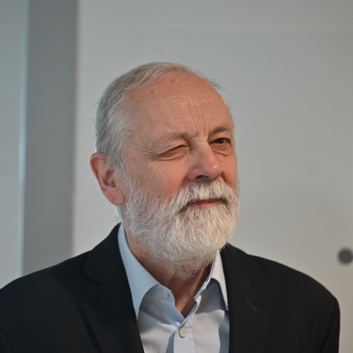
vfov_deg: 7.6
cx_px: 161
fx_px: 2654
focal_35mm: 230
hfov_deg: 7.6
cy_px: 177
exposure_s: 1/320
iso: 1600
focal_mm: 180
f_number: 2.8
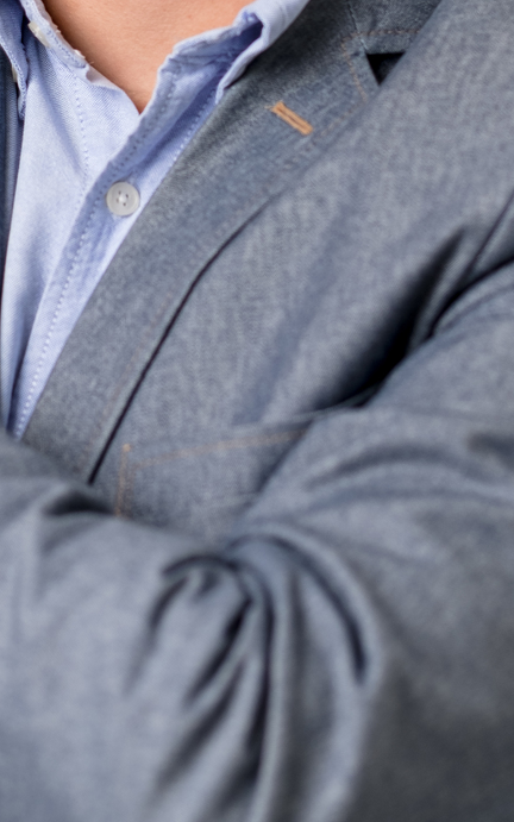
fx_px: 4459
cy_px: 14
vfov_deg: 10.5
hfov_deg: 6.6
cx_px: 113
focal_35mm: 199
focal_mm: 50
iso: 160
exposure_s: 1/50
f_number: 2
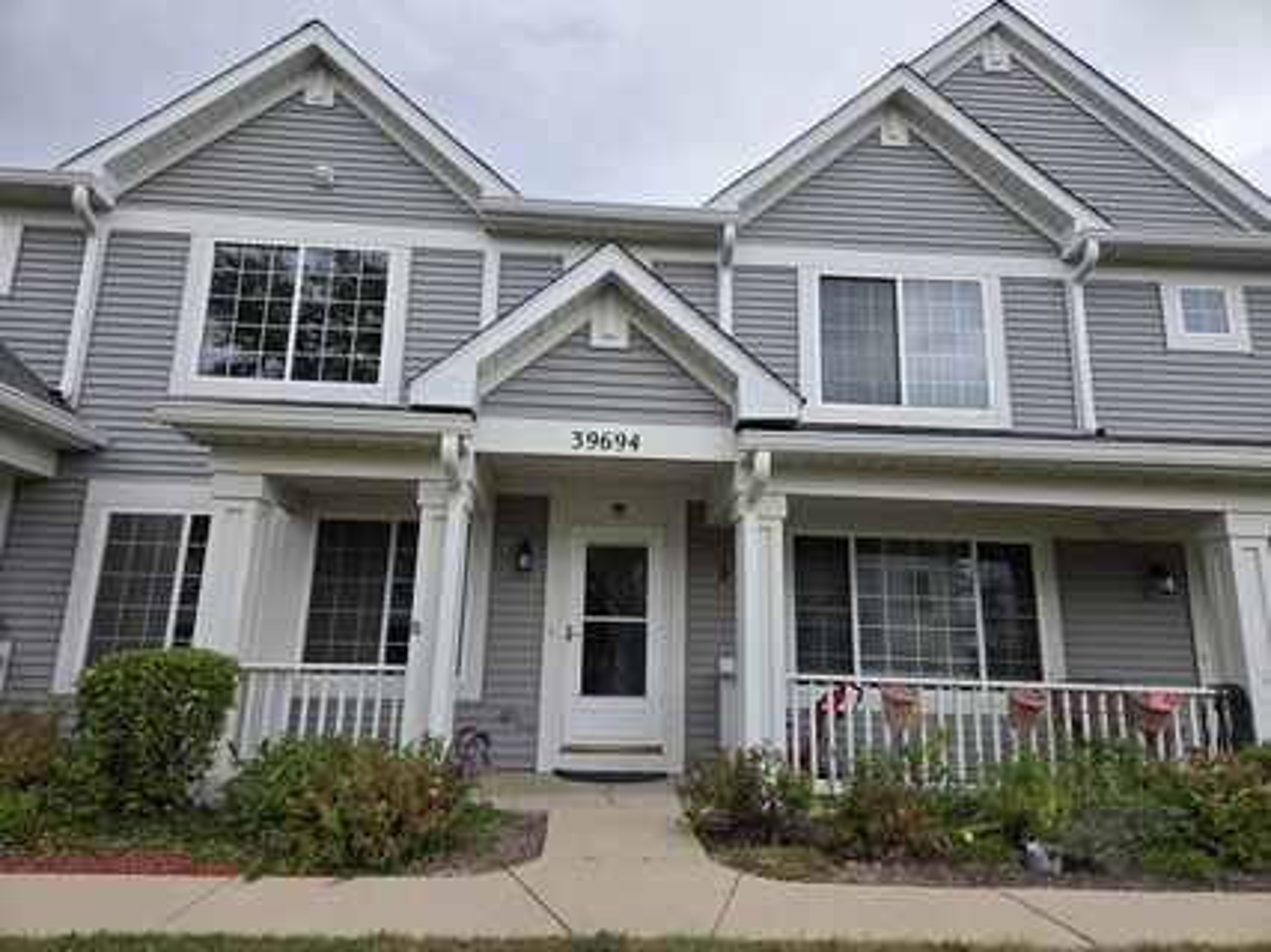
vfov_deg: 58.9
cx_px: 636
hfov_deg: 73.9
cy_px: 476
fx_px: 844
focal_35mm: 23
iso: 80
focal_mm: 5.4
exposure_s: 1/1186
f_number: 1.8
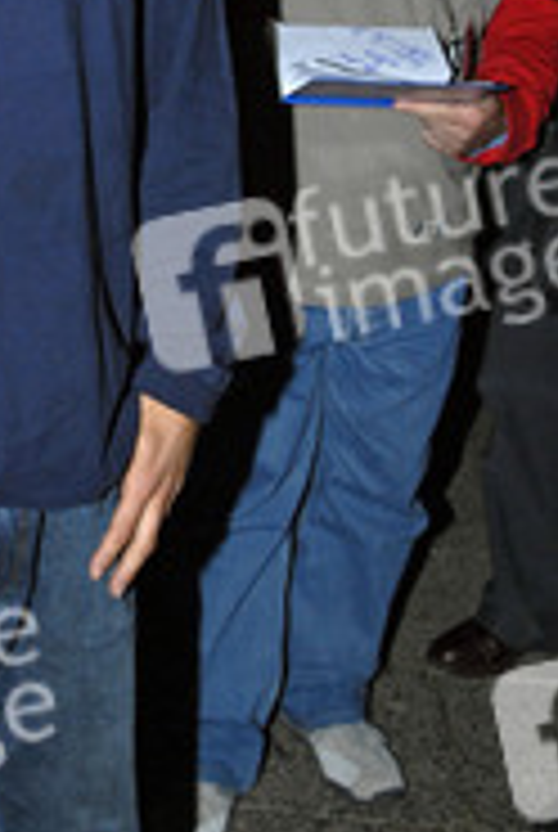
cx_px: -40
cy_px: 40
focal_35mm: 78
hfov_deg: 17.0
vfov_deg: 25.0
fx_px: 1807
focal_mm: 24
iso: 400
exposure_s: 1/125
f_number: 5.6
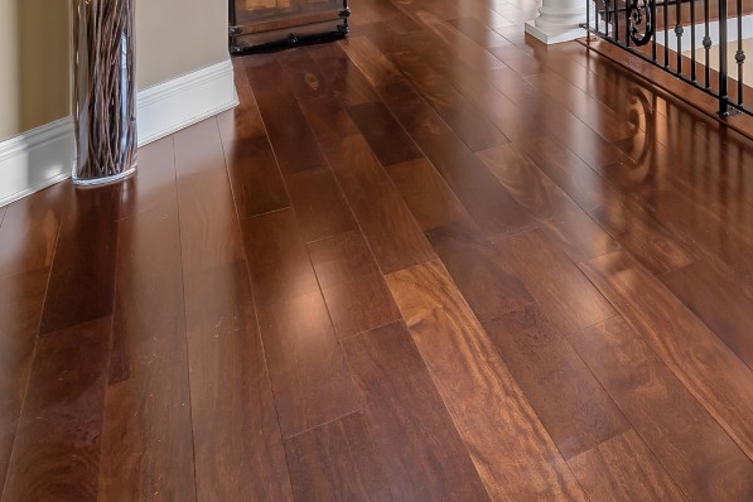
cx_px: 859
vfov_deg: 28.0
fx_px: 795
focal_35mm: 38
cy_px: -177
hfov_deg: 39.6
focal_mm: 14
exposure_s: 1/2.5
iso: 100
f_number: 13
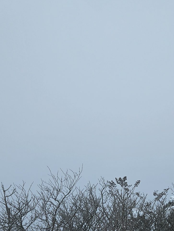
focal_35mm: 61
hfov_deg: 23.8
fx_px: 409
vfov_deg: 31.3
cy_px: 164
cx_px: 127
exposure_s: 1/2628
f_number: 1.8
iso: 25
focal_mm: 5.4
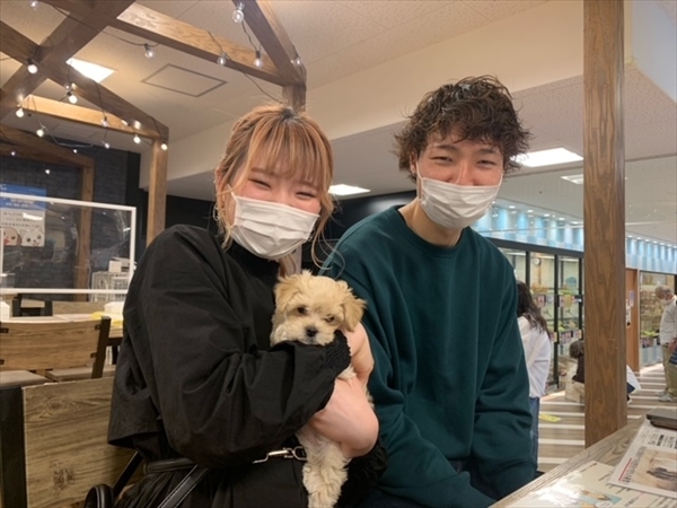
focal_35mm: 26
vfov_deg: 53.1
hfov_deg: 67.3
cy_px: 254
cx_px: 338
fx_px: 508
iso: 80
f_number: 1.8
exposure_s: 1/50
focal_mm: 4.25
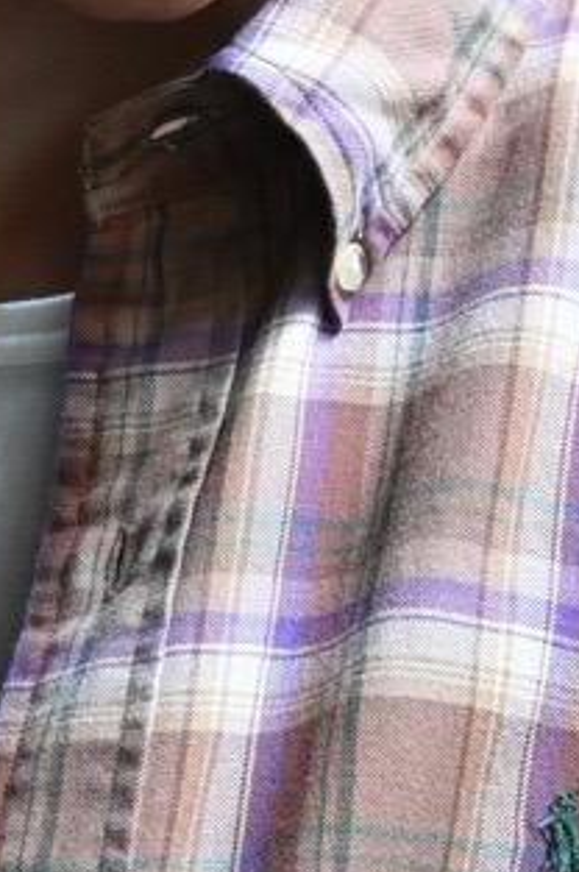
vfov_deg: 15.5
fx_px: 3119
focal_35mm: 129
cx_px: 409
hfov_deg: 10.6
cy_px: 972
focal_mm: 42
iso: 2500
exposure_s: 1/20
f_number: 6.3
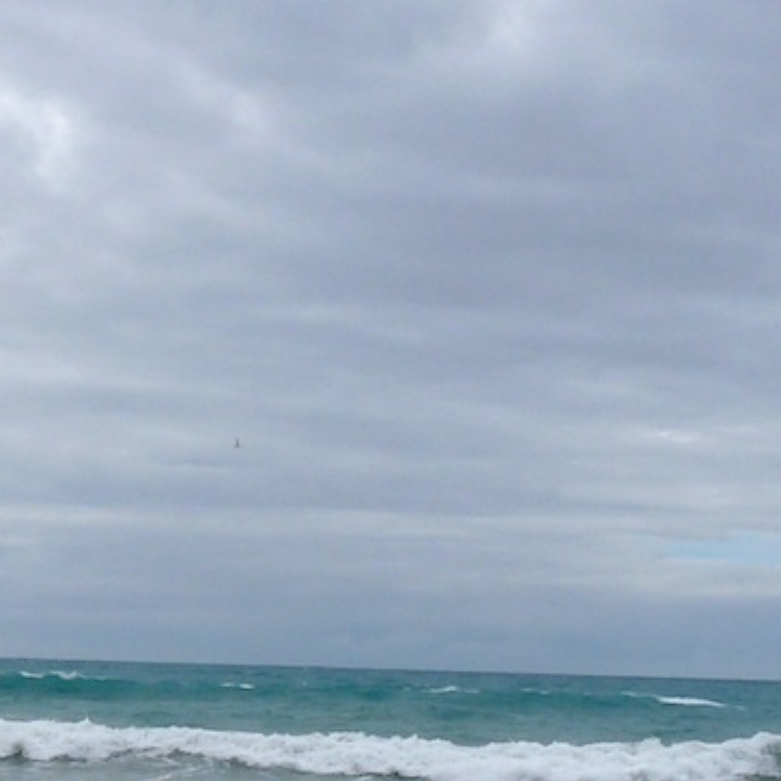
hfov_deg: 15.8
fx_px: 2706
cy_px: 779
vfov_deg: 16.1
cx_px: -136
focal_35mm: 106
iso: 100
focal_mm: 6
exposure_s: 1/640
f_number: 8
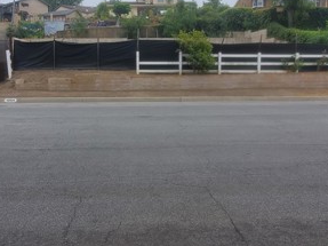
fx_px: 275
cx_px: 134
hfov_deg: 61.2
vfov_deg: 47.1
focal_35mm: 29
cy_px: 74
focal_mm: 1.8
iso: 50
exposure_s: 1/287
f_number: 2.2
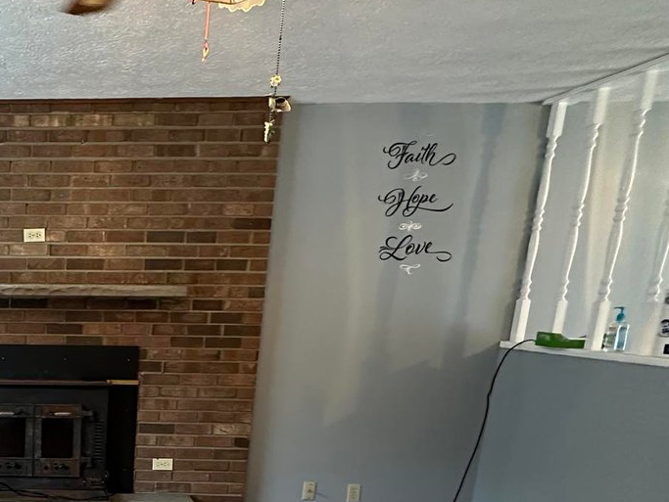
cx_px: 1
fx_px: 599
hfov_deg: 48.2
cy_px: 418
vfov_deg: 42.9
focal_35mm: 31
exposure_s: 1/60
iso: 800
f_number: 2.2
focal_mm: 2.22
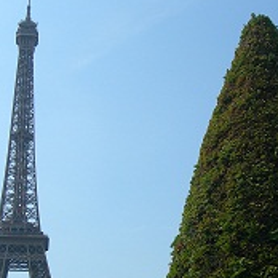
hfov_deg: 23.4
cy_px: 212
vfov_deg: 23.1
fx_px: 672
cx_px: 142
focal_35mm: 74
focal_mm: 7.8
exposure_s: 1/694
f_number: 4.8
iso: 50
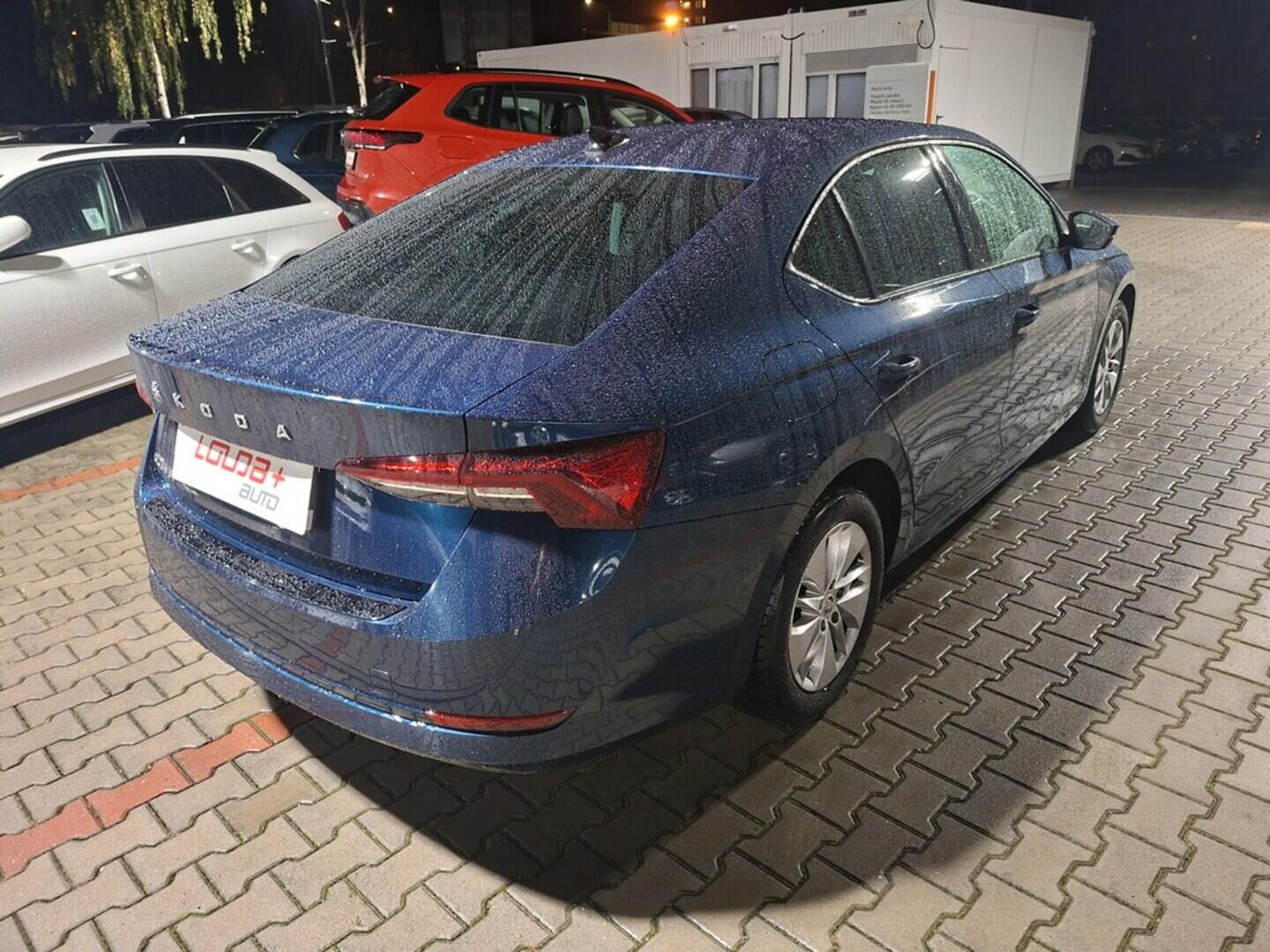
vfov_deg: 58.9
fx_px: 844
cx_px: 635
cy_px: 476
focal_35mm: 23
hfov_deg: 73.9
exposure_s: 1/25
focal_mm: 5.54
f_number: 1.8
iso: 500
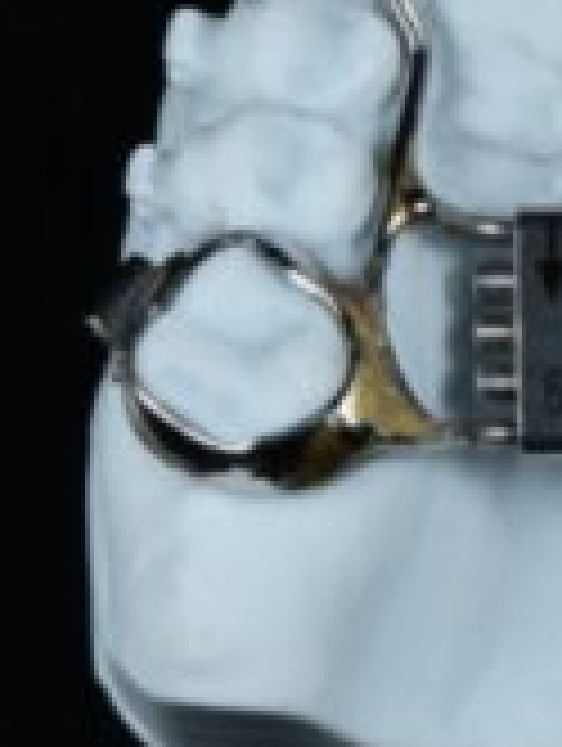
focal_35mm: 363
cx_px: 620
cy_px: 227
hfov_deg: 4.1
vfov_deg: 5.4
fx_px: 7838
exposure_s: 1/160
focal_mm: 105
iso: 100
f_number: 25
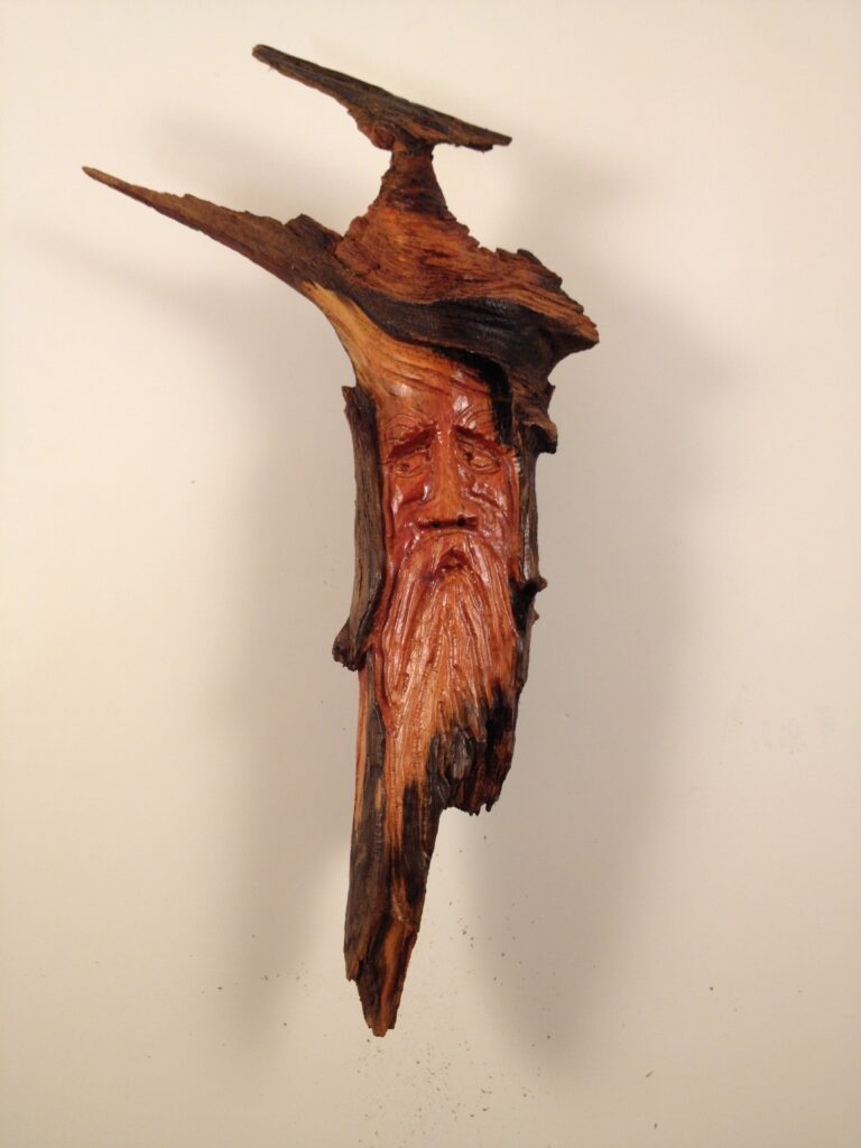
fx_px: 1161
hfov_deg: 40.7
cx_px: 430
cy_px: 574
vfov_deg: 52.6
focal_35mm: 35
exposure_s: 1/40
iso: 50
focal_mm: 4.28
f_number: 2.4
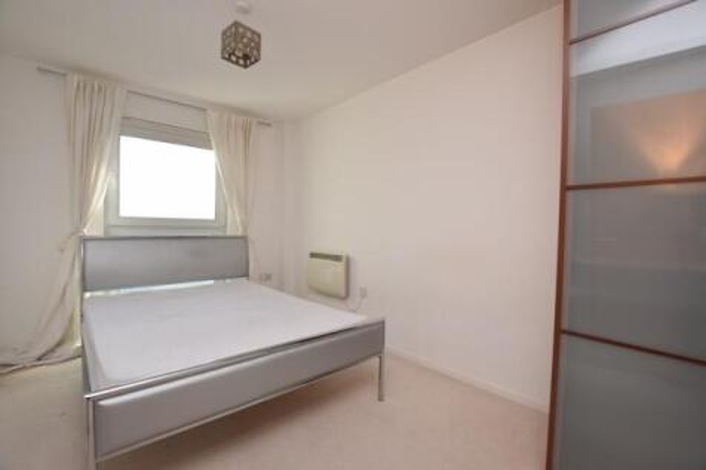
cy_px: 235
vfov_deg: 77.3
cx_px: 353
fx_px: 294
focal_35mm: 15
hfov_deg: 100.4
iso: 200
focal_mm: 10
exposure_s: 1/125
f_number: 5.6
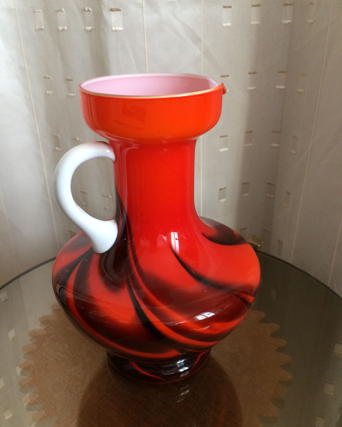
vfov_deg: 57.1
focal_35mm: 31
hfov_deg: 47.1
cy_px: 226
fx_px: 392
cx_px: 167
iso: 80
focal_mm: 4.15
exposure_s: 1/33
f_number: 2.2
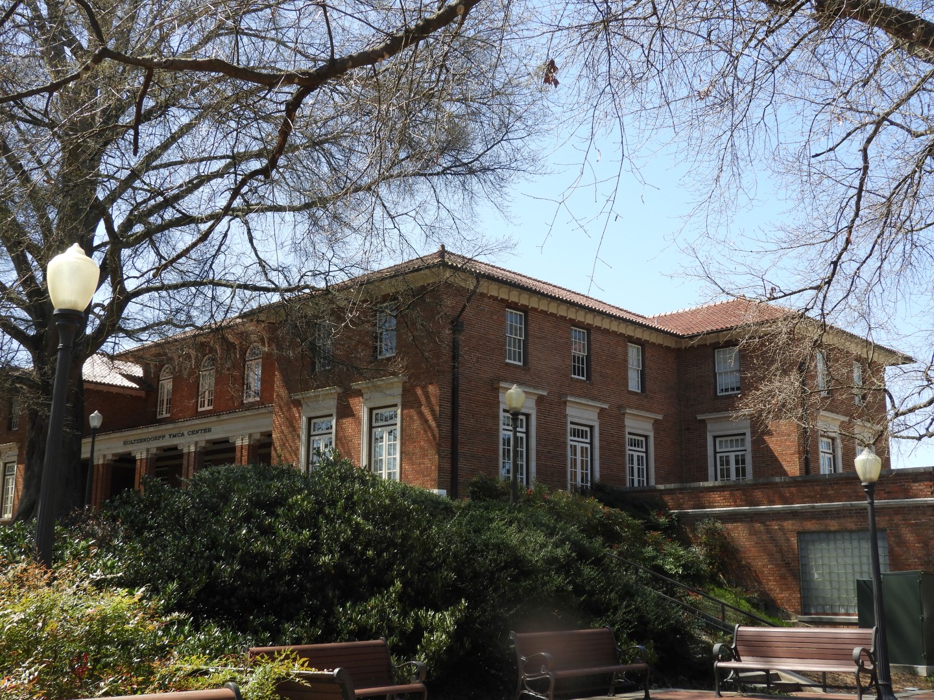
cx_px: 467
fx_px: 1079
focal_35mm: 40
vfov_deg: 36.0
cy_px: 350
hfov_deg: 46.8
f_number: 3.8
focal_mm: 7.2
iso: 100
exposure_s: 1/400
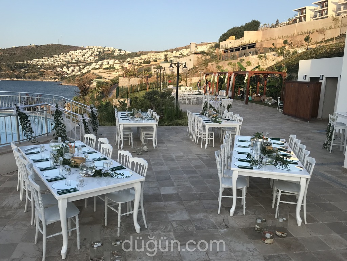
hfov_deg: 63.4
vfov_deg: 49.7
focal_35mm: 28
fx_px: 281
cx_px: 174
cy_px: 130
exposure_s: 1/1212
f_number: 1.8
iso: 20
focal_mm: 3.99
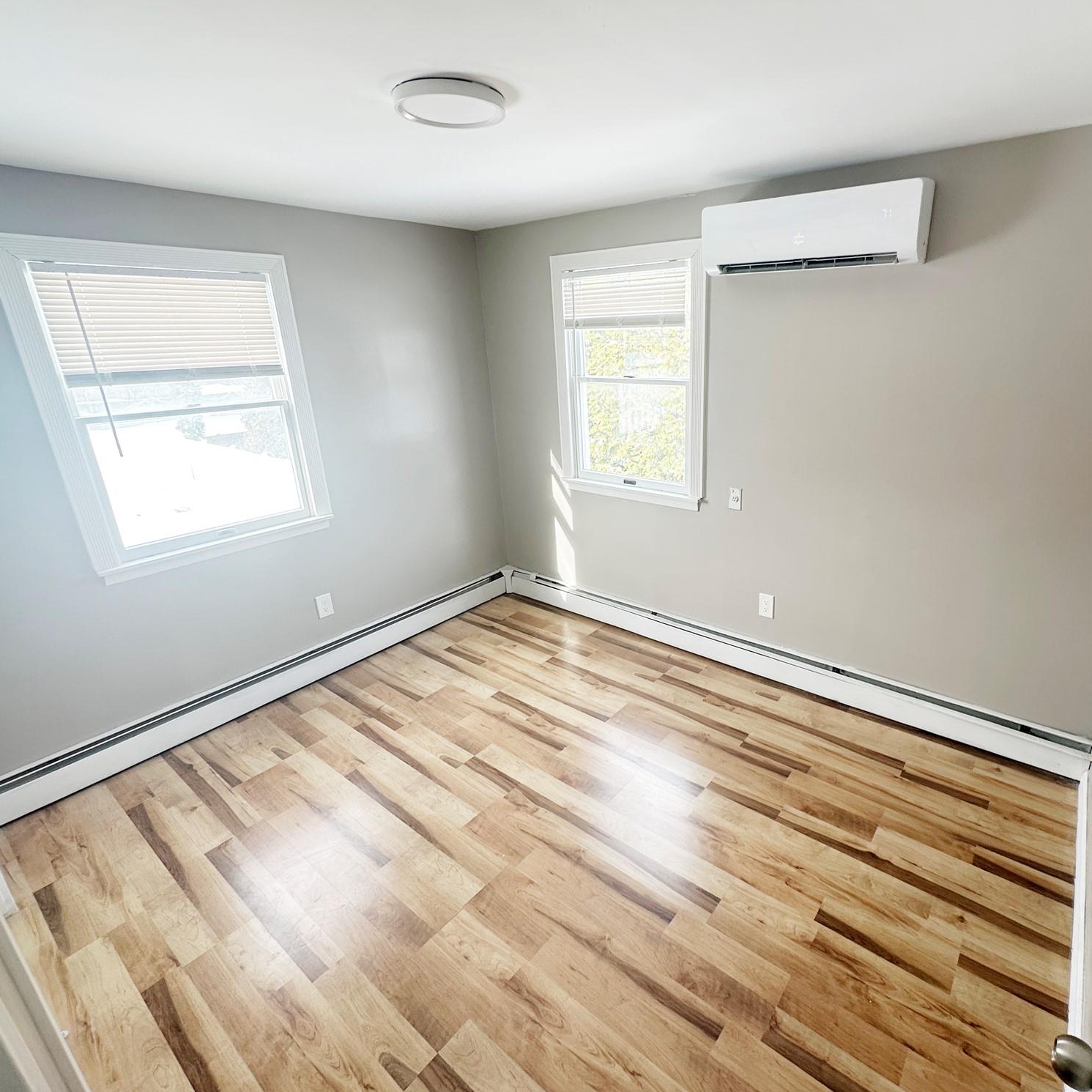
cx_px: 634
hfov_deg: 83.3
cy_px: 544
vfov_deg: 84.0
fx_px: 607
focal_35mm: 17
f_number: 2.2
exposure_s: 1/110
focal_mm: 2.22
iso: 40
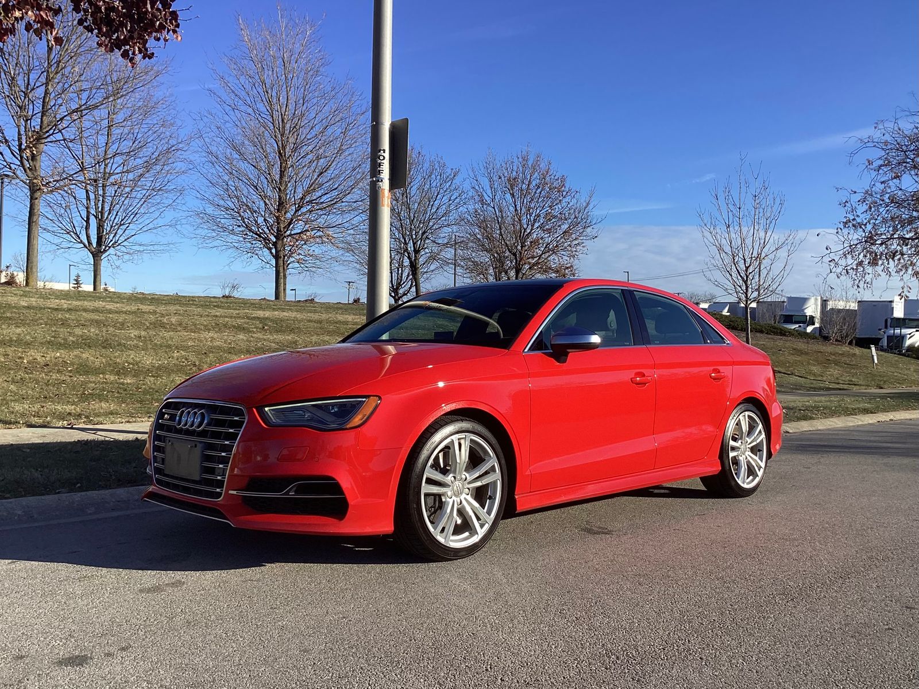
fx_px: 823
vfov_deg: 45.4
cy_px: 344
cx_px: 460
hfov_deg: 58.4
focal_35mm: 31
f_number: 2.4
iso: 25
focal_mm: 3.3
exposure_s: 1/970
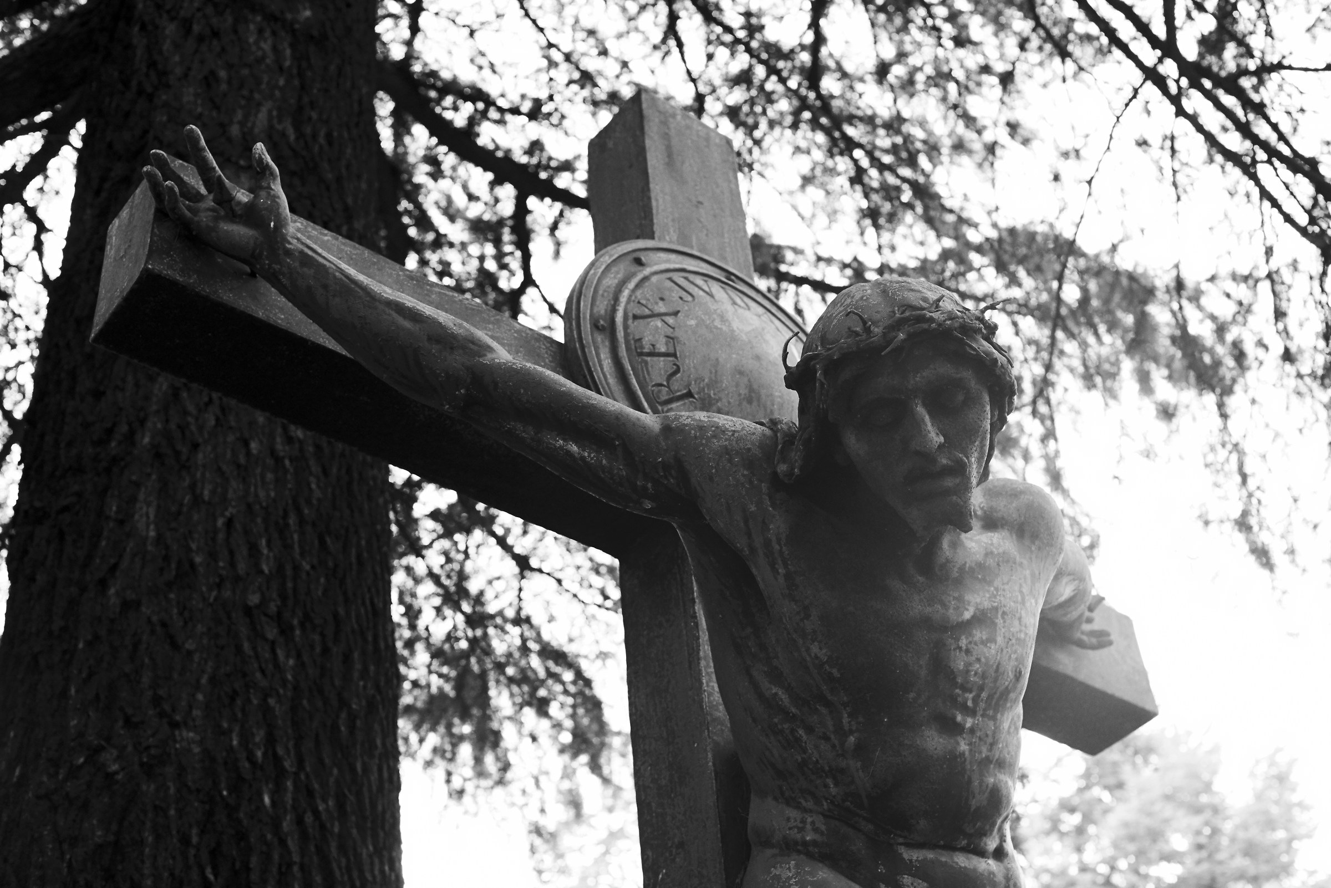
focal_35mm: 50
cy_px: 444
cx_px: 666
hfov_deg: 39.6
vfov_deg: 27.0
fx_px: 1849
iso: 2000
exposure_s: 1/60
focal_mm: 50
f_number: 6.3
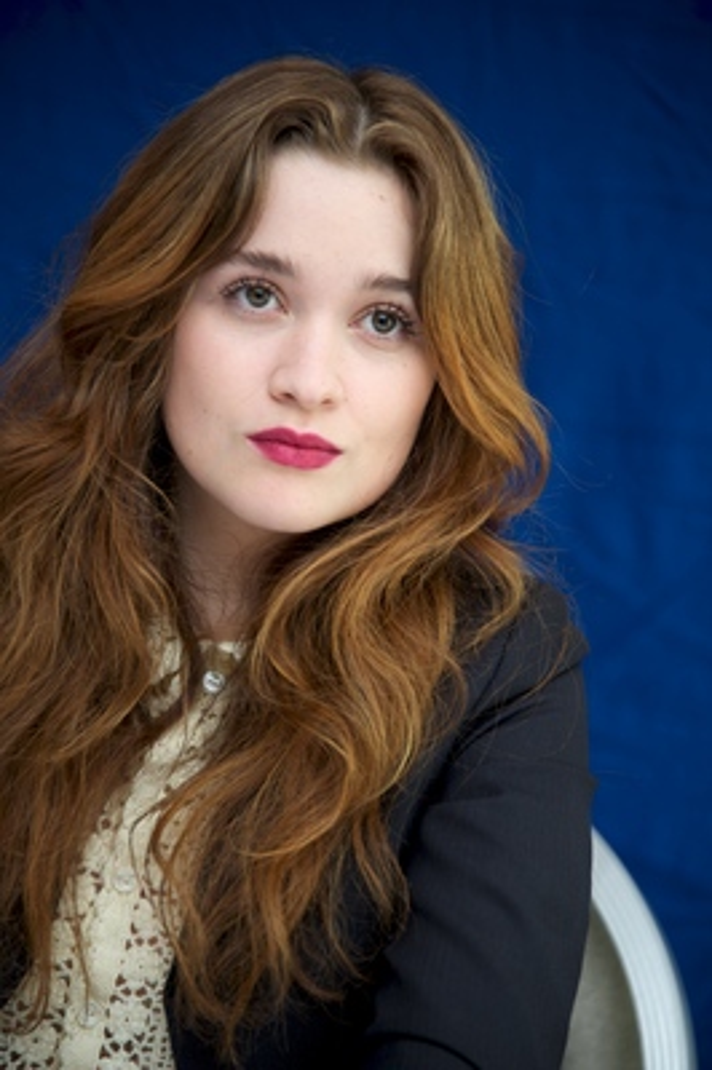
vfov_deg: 9.8
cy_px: 535
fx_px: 6240
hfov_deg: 6.5
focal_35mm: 210
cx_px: 356
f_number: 5.6
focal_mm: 210
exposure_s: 1/60
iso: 500
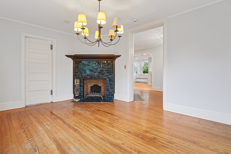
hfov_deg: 93.3
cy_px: 74
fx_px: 109
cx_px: 113
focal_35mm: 17
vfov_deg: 70.4
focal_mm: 16
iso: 400
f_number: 8
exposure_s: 1/3.33
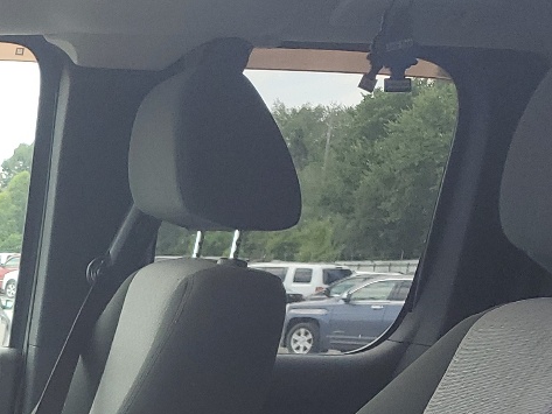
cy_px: 644
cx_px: -306
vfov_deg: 15.4
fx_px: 1404
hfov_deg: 19.1
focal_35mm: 88
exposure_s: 1/370
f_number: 1.5
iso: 50
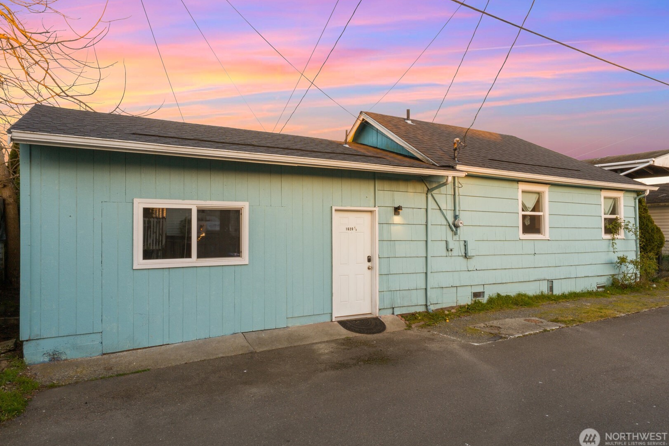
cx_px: 330
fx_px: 427
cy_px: 222
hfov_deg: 76.1
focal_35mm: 23
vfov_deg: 55.1
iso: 250
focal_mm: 22
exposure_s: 1/8
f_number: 22
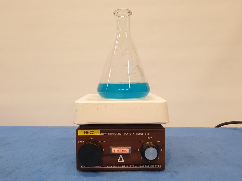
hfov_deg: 67.3
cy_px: 90
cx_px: 121
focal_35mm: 26
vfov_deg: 53.1
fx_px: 182
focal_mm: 4.3
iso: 200
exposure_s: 1/60
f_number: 2.4
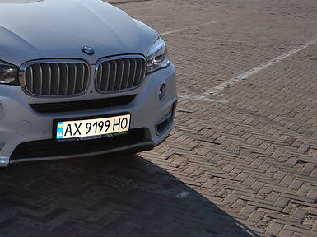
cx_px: 29
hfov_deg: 26.1
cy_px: 37
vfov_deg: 20.1
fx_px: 659
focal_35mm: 72
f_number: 11
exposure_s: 1/200
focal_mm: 24
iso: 100
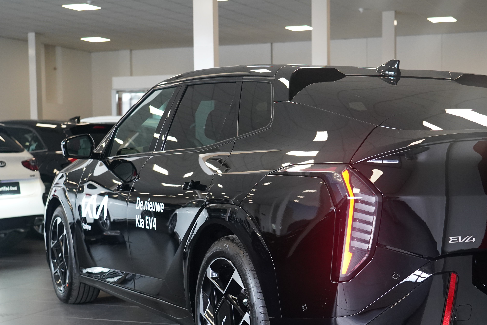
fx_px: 839
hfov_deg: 32.2
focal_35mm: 62
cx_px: 317
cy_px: 222
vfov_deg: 21.8
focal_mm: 39
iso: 2000
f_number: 4.5
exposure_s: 1/60
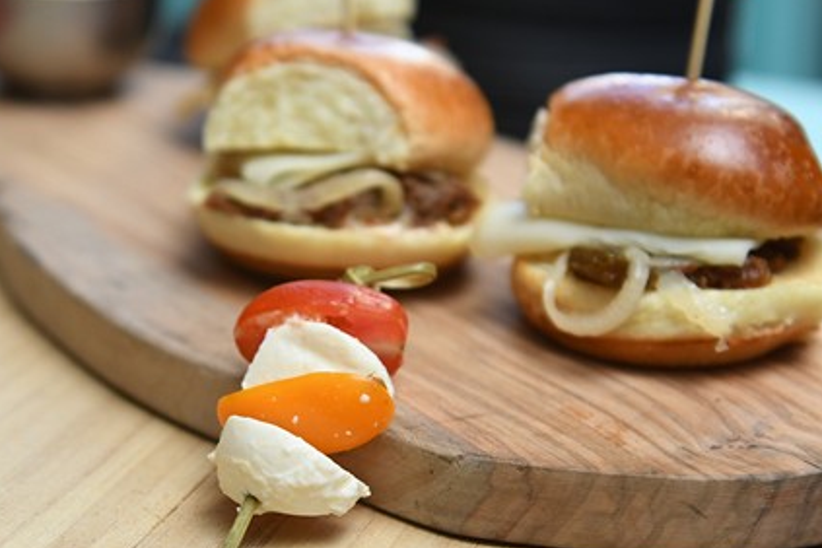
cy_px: 333
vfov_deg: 16.6
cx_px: 330
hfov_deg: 24.7
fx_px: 1872
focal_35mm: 82
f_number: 3.2
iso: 640
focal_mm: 42
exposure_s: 1/125
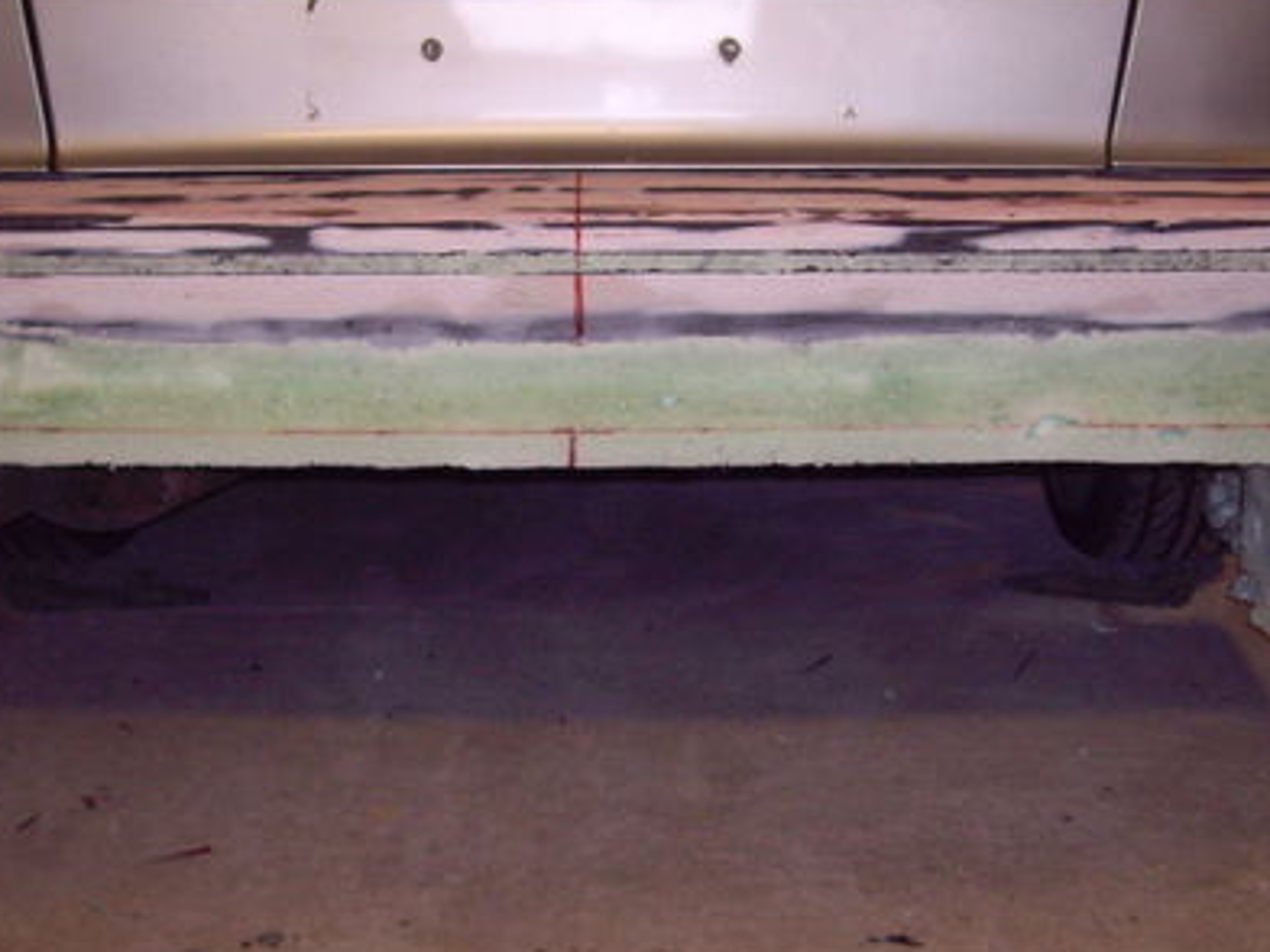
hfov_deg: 31.2
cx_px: 573
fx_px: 2275
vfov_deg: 23.6
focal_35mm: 62
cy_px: 450
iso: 200
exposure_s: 1/40
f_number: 2.7
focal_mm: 6.2
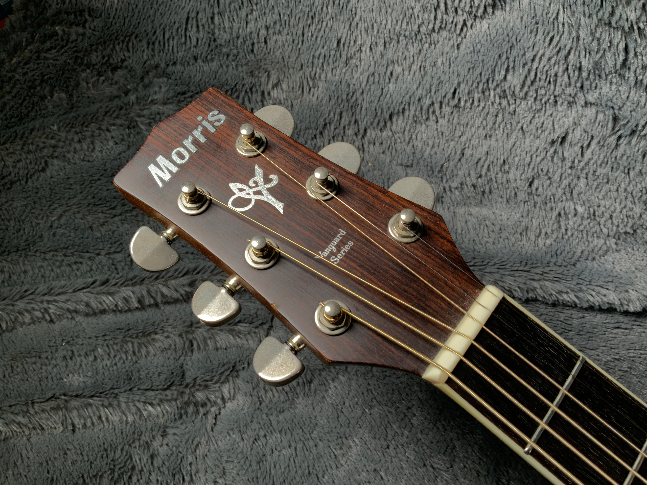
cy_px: 242
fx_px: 542
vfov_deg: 48.2
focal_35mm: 29
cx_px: 324
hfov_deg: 61.7
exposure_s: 1/156
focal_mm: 3
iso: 25
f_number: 1.8
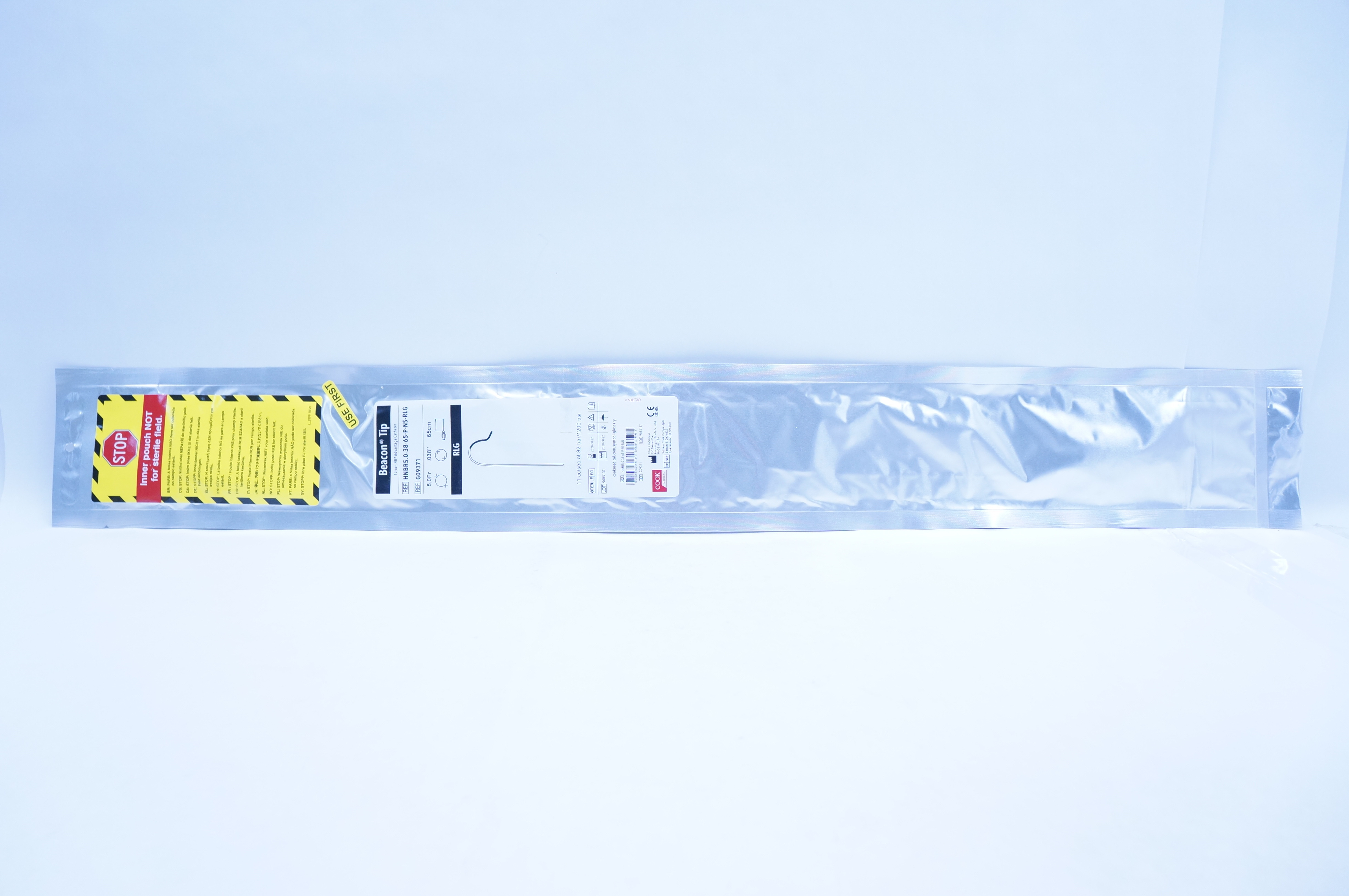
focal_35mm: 27
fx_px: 1011
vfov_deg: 47.8
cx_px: 674
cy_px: 448
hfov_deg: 67.4
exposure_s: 1/125
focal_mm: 18
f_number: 5.6
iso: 800
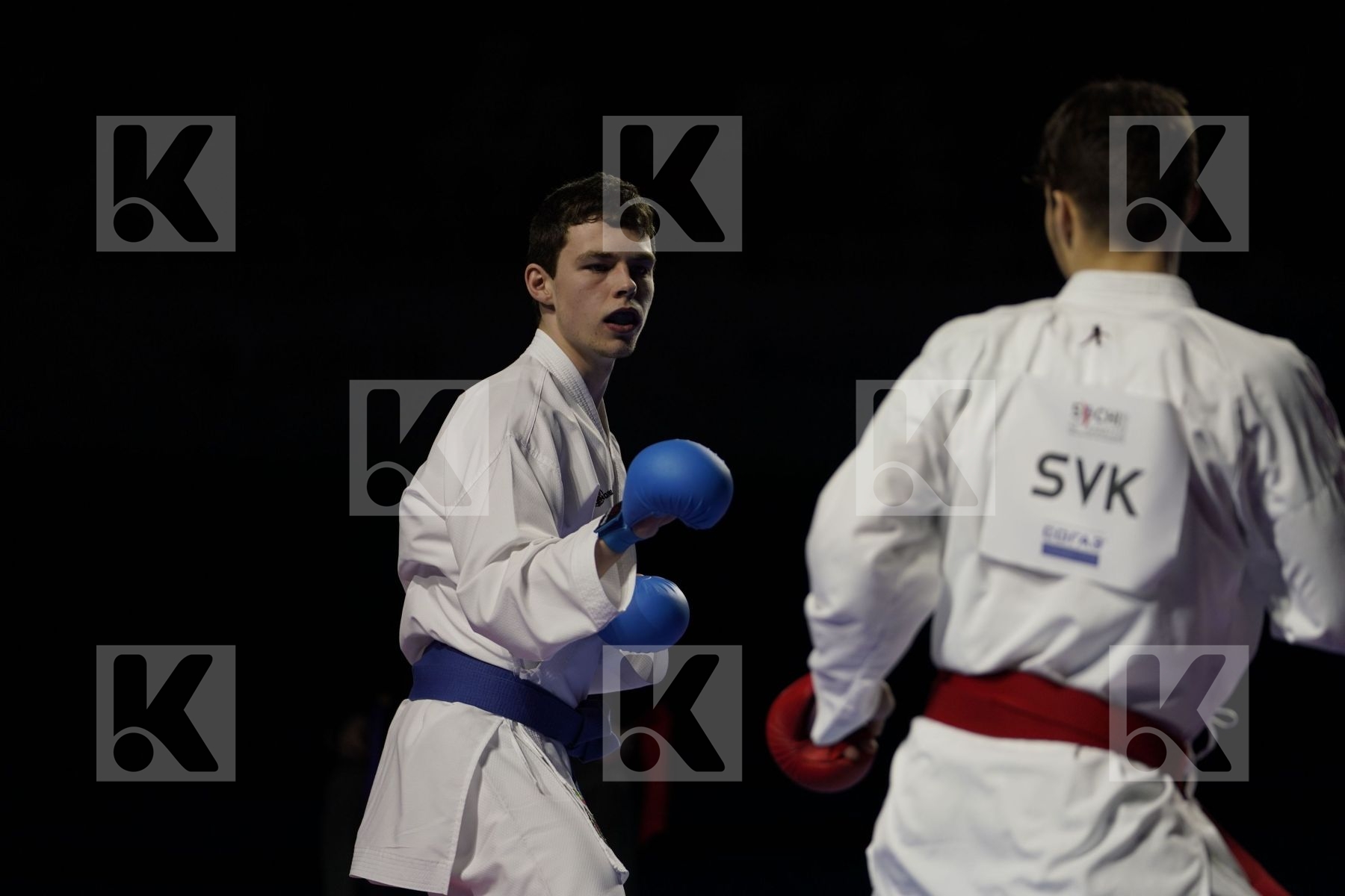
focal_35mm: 167
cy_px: 448
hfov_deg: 12.3
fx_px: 6239
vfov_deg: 8.2
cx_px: 672
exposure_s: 1/1000
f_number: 2.8
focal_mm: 167
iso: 500
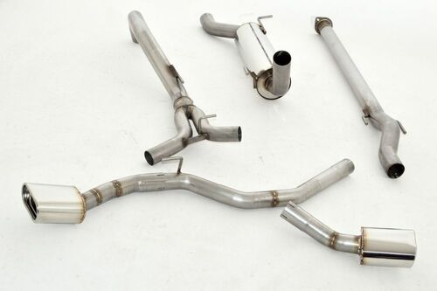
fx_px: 637
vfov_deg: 25.7
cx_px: 218
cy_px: 146
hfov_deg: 37.9
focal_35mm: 52
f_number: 10
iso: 200
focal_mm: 35
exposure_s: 1/160
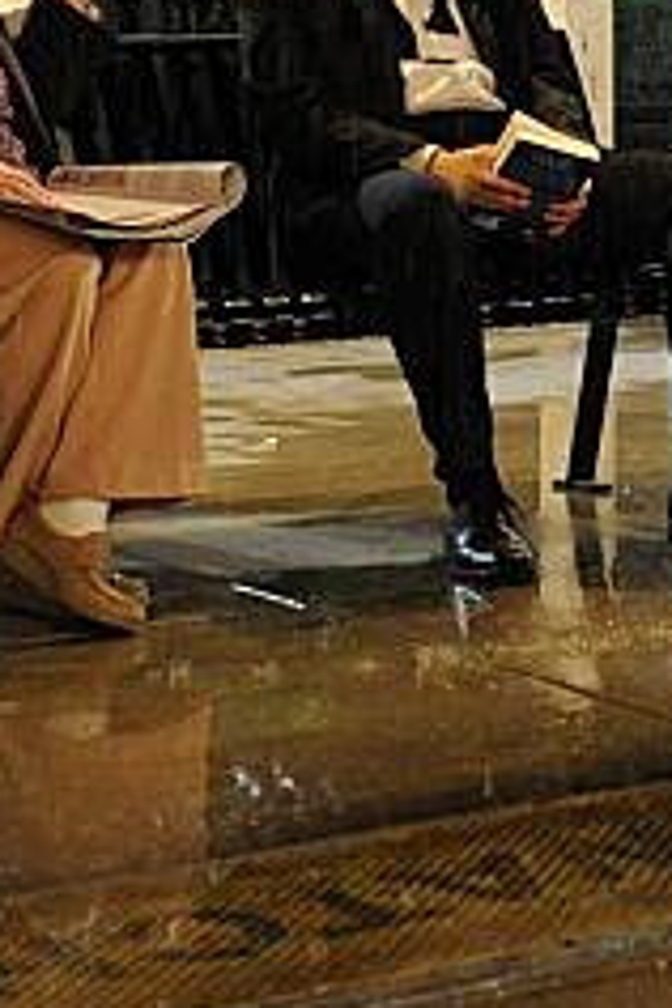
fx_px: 3584
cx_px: 1008
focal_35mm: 128
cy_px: 119
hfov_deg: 10.4
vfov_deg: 15.8
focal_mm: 38
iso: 4000
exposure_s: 1/160
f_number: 3.2
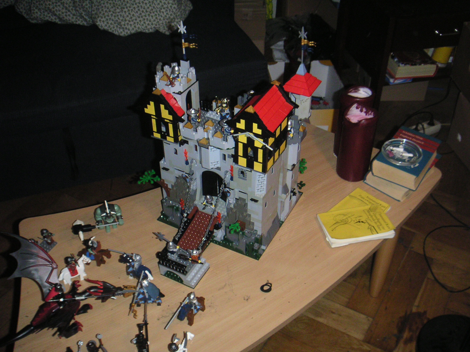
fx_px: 516
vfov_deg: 37.7
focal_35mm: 38
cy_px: 176
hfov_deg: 49.0
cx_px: 235
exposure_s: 1/45
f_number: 2.8
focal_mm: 6
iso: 160
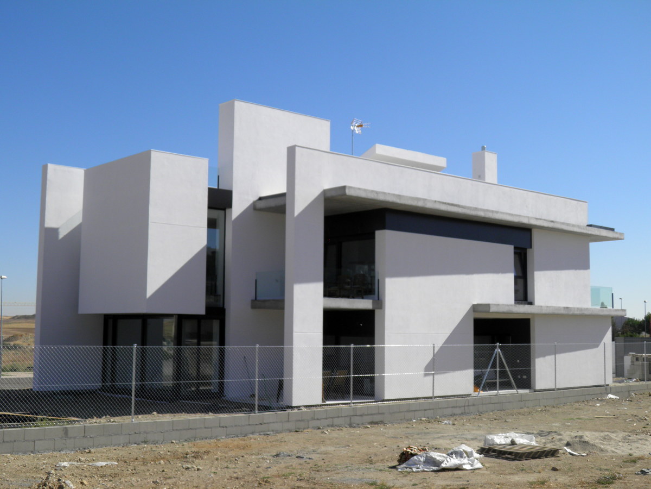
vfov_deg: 32.9
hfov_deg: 42.9
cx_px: 326
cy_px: 244
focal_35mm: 44
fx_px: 827
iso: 50
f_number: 3.8
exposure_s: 1/1000
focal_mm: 7.9
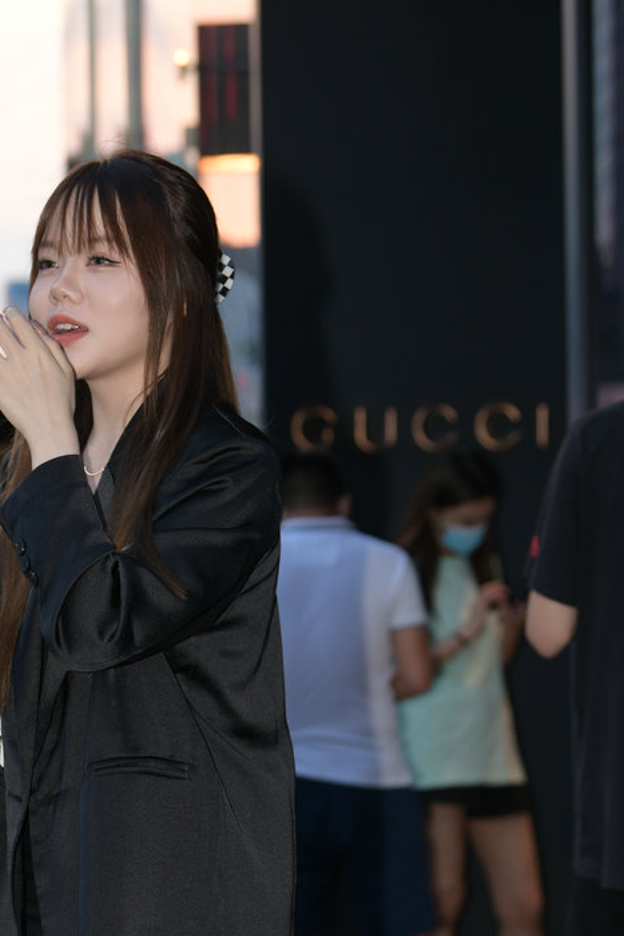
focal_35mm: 135
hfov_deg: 10.1
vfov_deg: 15.0
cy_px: 826
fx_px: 3508
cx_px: 84
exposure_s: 1/200
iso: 250
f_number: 3.5
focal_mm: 70
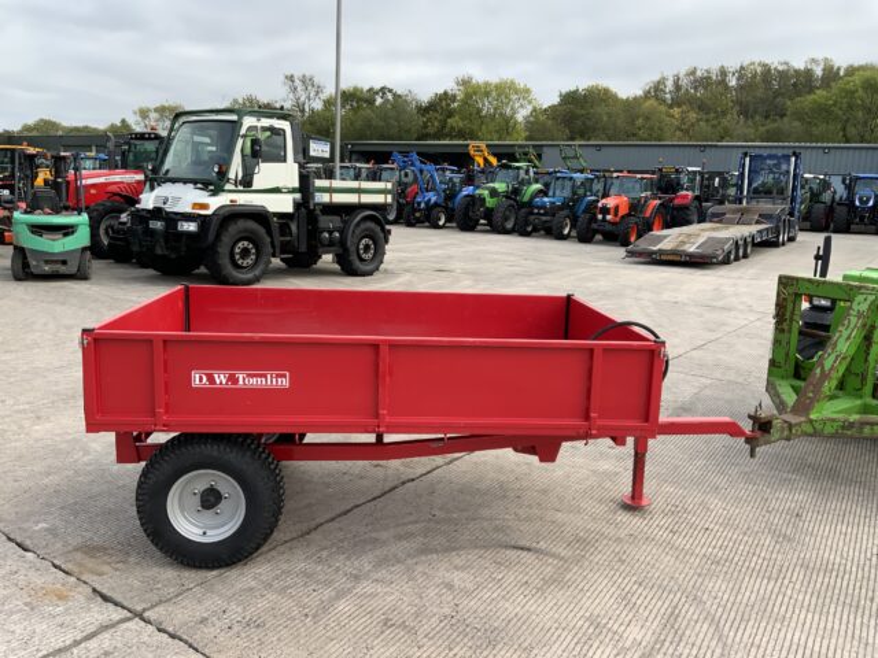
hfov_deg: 61.7
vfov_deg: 48.2
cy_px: 329
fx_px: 736
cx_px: 439
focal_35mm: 29
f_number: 1.8
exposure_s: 1/415
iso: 16
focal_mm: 3
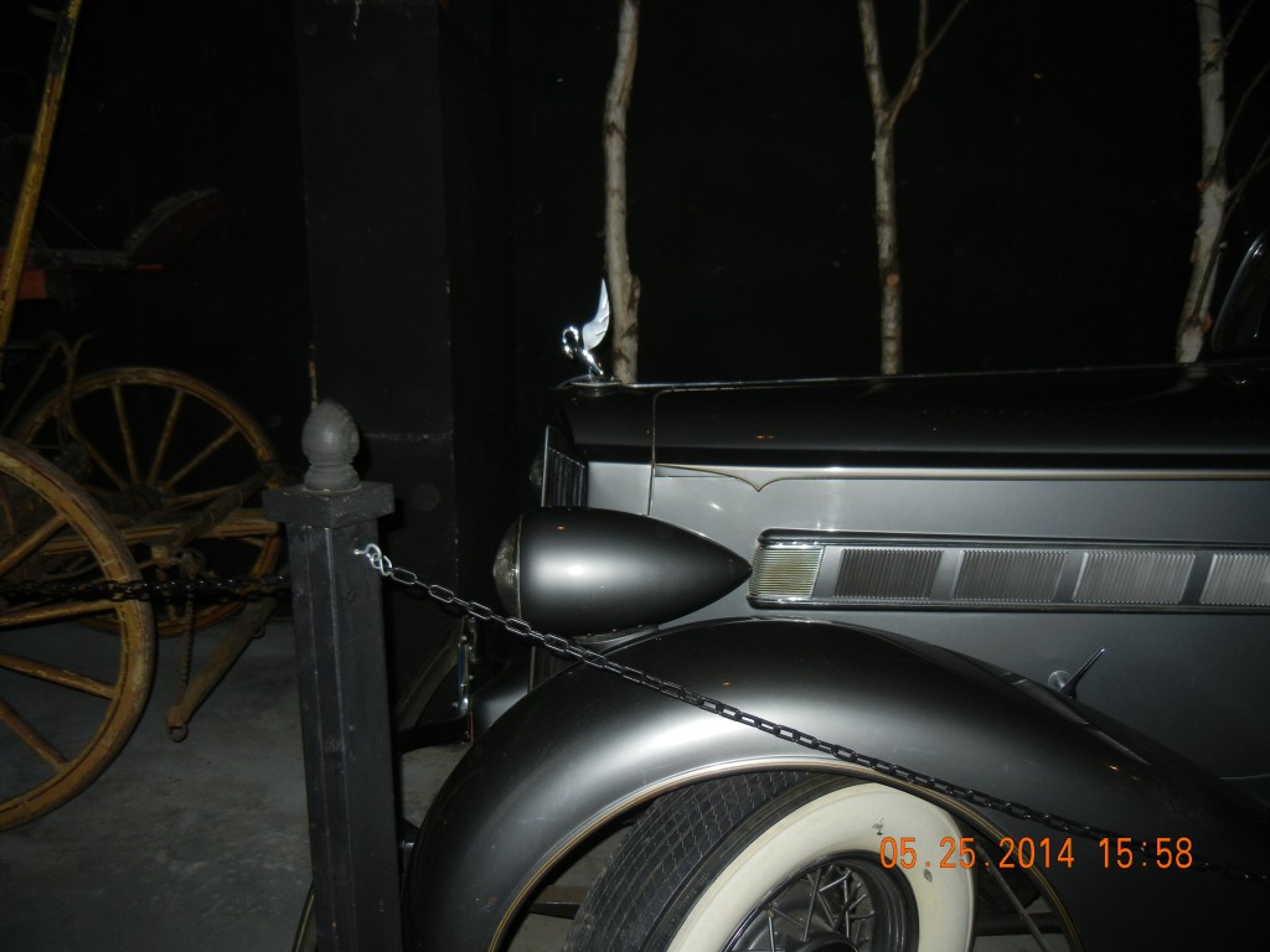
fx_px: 1101
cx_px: 635
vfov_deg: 46.8
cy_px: 476
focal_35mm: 30
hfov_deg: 60.0
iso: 202
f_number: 3.5
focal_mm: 5.4
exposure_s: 1/30
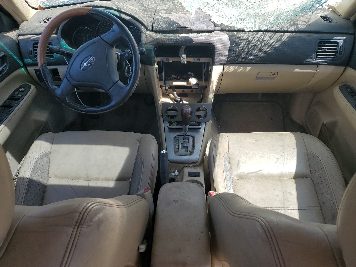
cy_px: 134
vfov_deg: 53.1
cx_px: 178
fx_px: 267
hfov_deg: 67.3
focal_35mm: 26
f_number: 1.5
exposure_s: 1/833
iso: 50
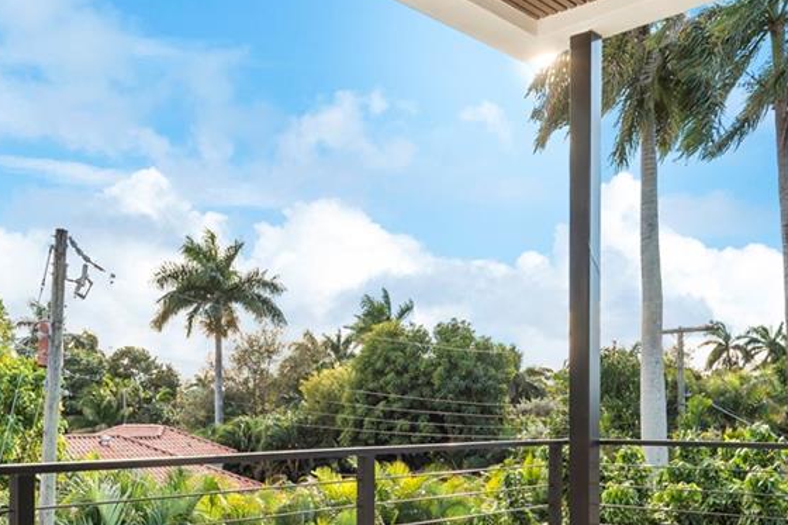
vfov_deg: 32.5
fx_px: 875
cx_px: 363
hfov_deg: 48.4
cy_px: 422
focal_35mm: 40
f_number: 8
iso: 100
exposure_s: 1/200
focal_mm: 14
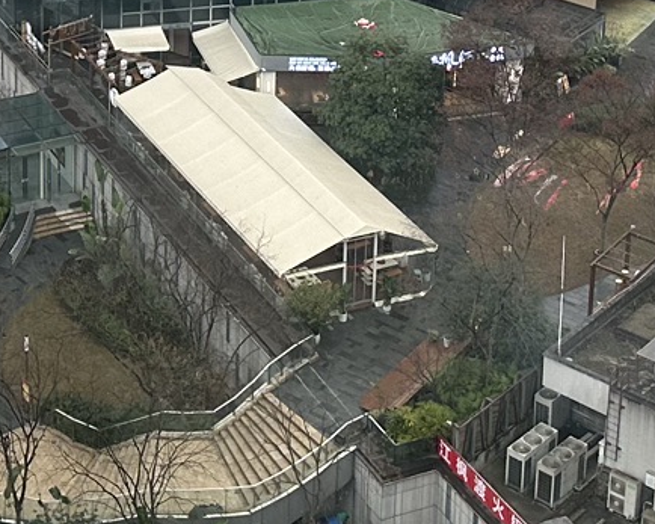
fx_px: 2093
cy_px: -325
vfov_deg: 13.2
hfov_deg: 17.4
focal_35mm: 108
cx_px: 29
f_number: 1.78
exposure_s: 1/244
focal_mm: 6.86
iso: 64
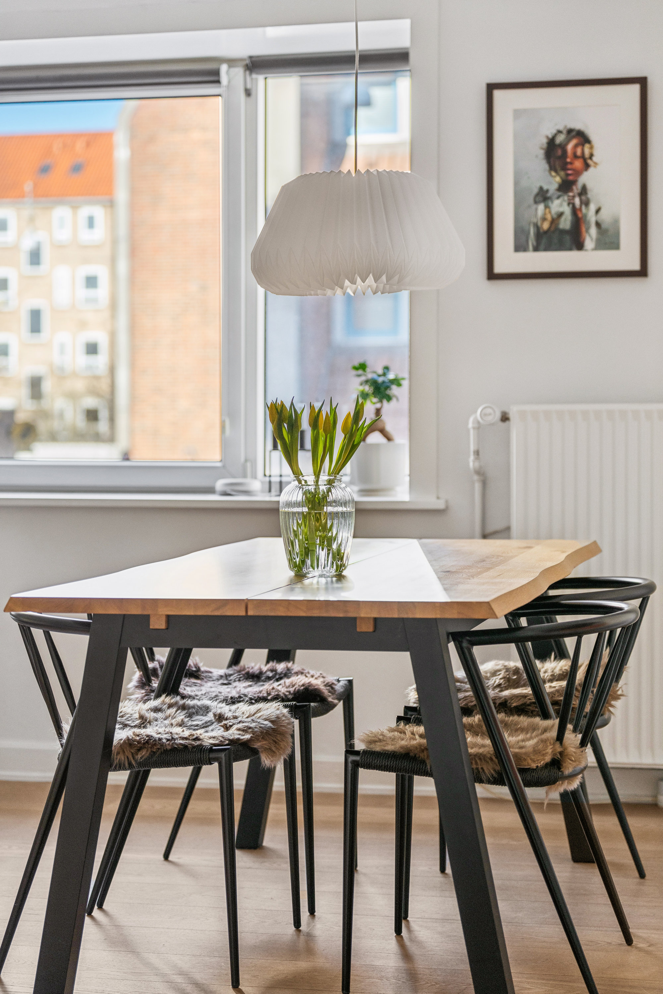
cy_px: 497
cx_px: 332
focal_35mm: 70
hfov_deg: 19.5
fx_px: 1934
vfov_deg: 28.8
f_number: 2.8
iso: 800
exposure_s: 1/200
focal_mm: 70
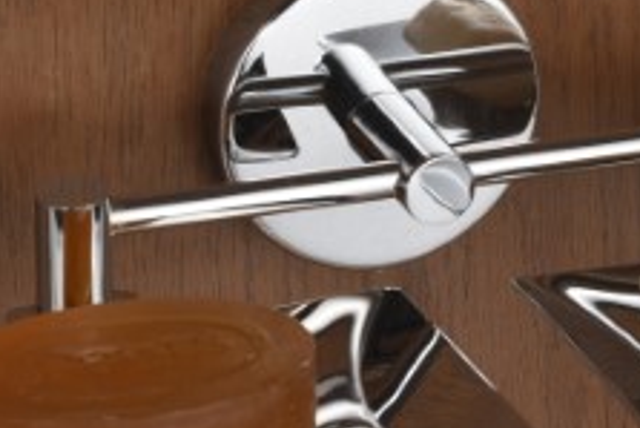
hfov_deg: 6.0
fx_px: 6066
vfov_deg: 4.0
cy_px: 236
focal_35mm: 341
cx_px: 485
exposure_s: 1/30
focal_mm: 85
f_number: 16
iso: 100
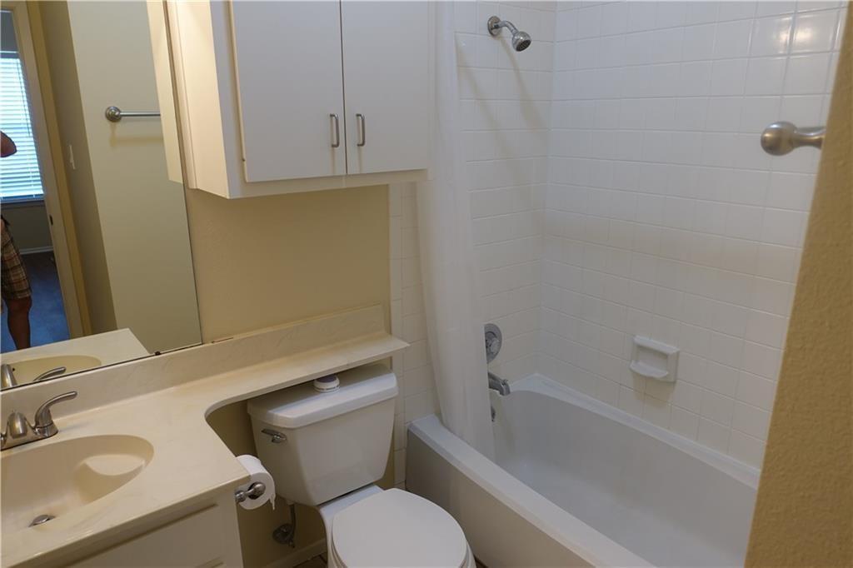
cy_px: 284
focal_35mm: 24
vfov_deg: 53.1
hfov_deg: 73.8
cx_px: 426
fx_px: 568
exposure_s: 1/30
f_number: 2.8
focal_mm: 8.8
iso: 125
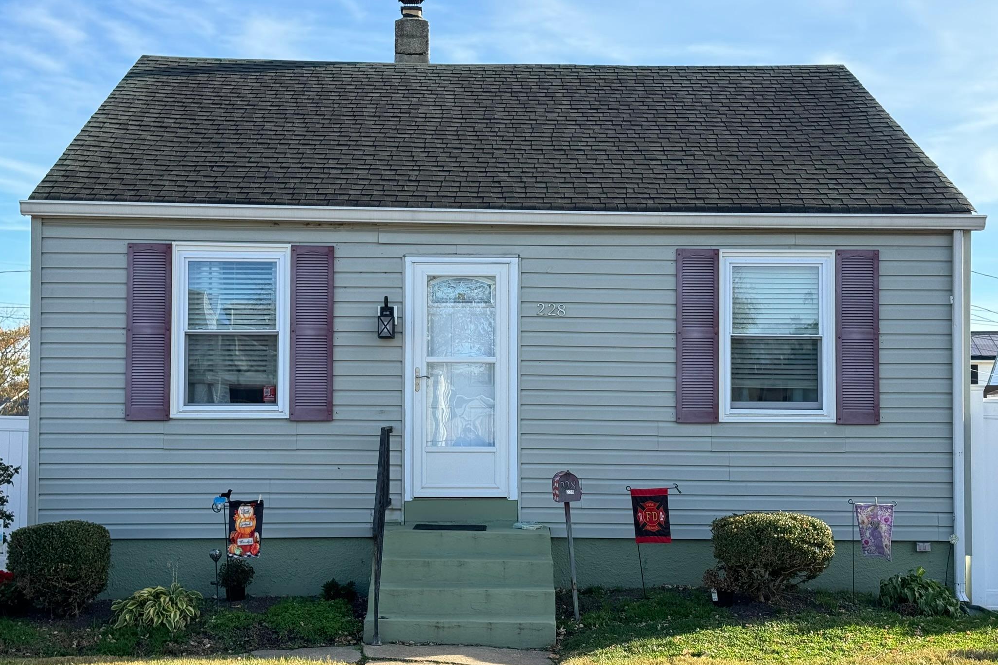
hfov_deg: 39.6
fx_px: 1386
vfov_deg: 27.0
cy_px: 358
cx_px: 499
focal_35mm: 50
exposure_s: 1/1011
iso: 64
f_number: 1.78
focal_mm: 6.76
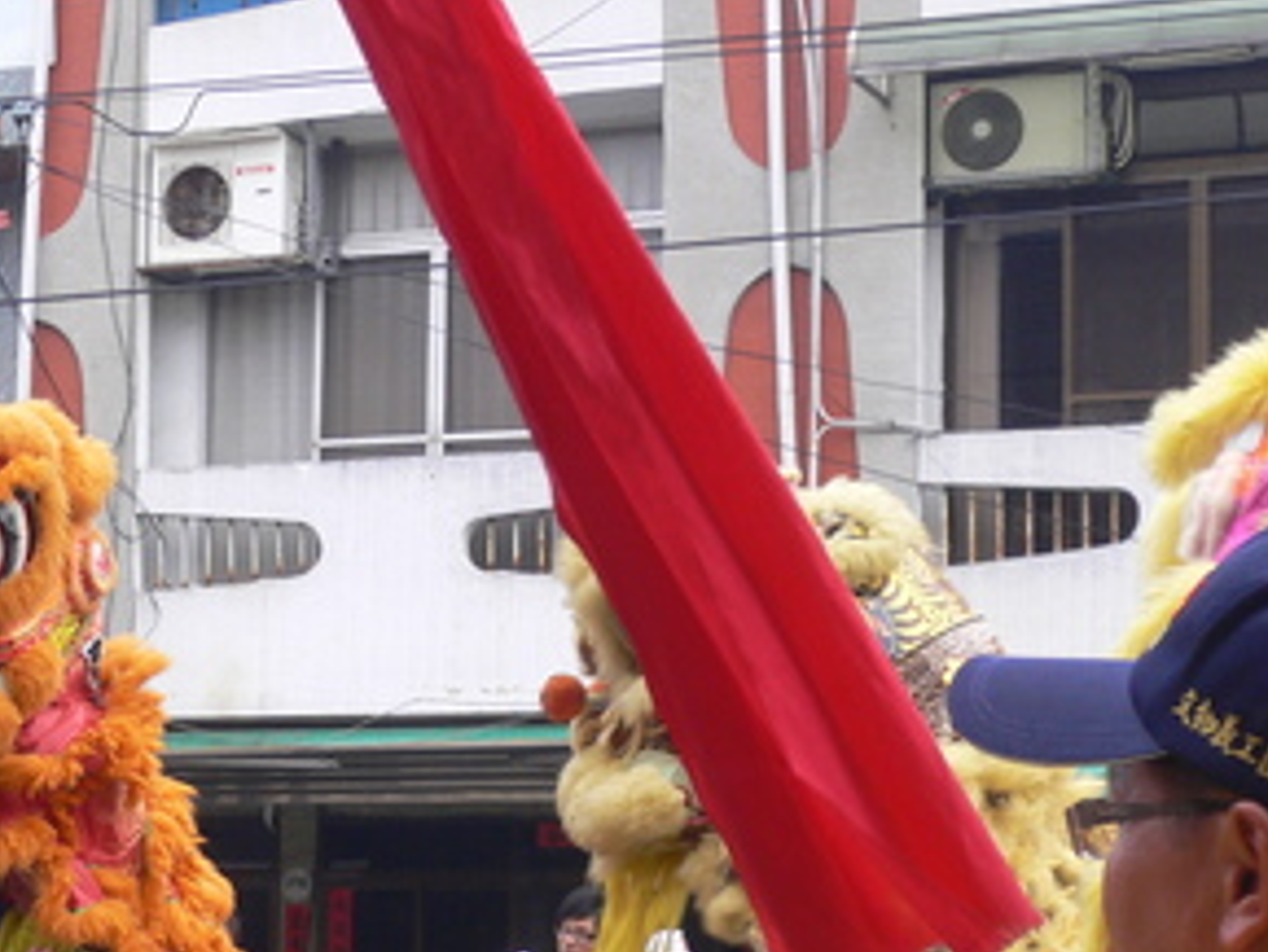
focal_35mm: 106
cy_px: 790
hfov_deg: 18.3
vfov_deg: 13.9
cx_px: 206
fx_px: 3884
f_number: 3.4
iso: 80
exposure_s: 1/125
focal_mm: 8.5
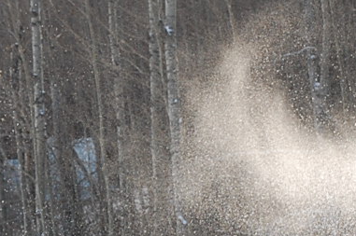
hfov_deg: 6.3
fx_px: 3219
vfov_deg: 4.2
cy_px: 55
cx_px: -120
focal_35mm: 326
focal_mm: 55
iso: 500
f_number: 4
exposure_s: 1/500
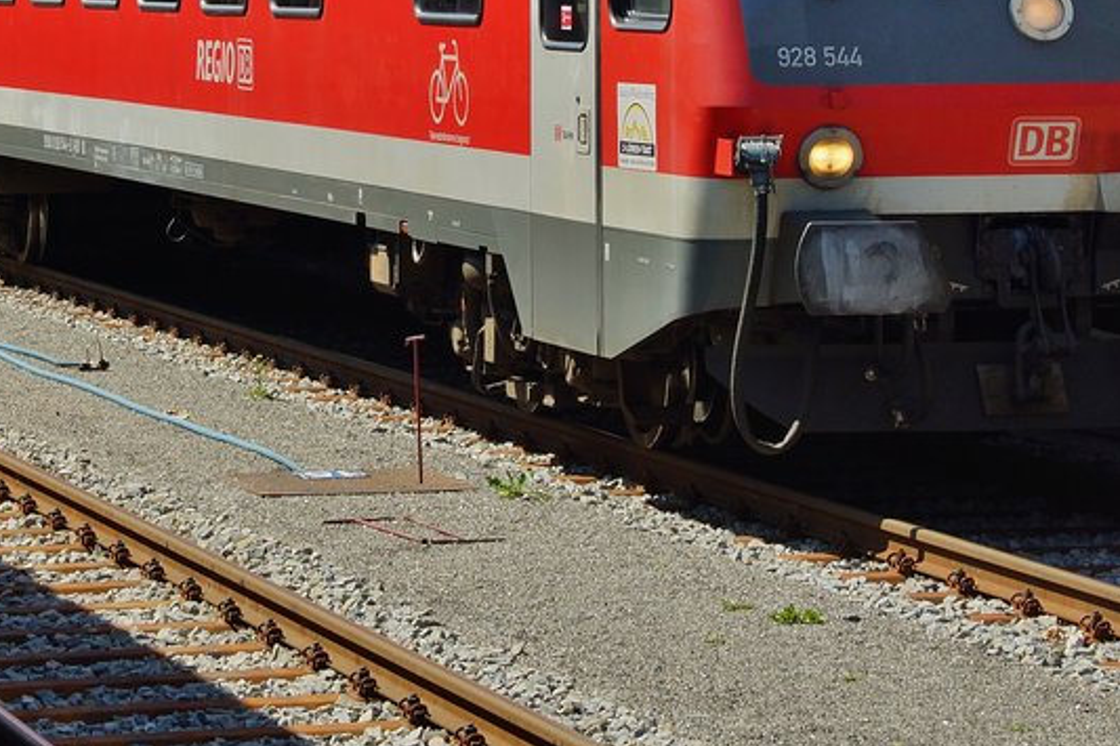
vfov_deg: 8.1
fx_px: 5256
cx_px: 391
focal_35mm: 169
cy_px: 25
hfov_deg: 12.2
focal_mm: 50
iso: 200
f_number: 8
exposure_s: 1/200
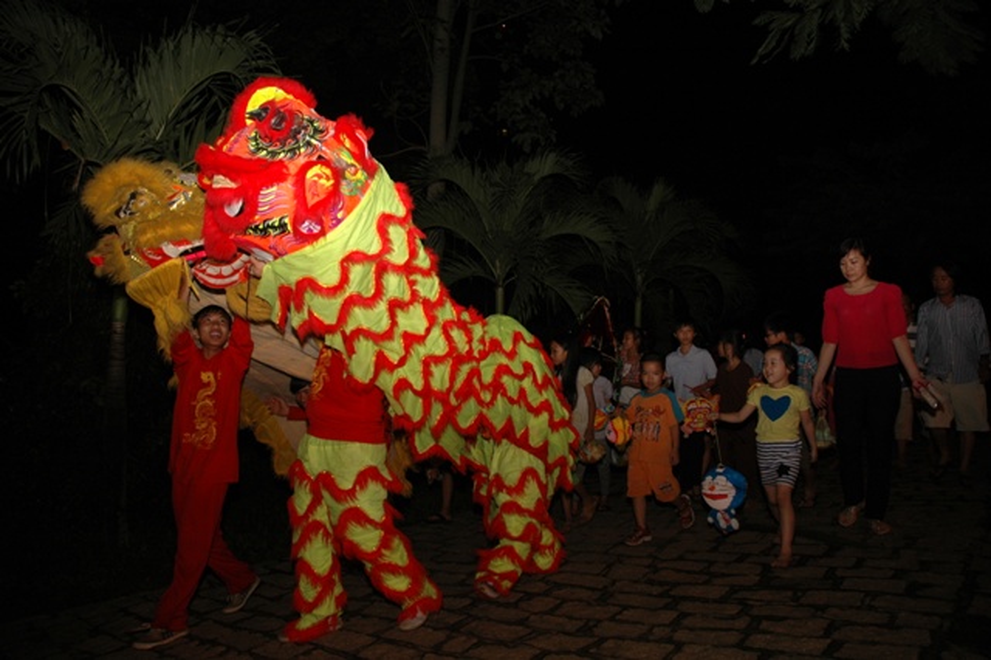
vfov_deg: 47.9
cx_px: 496
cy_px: 330
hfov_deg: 67.4
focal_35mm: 27
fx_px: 743
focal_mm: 18
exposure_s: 1/60
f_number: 4
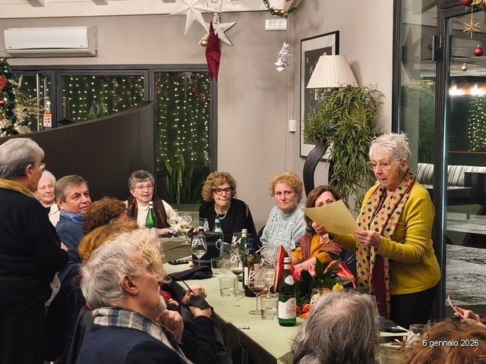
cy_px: 182
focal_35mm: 64
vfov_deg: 22.9
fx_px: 899
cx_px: 243
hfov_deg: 30.3
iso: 1000
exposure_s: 1/33.3
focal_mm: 6.18
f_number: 1.65
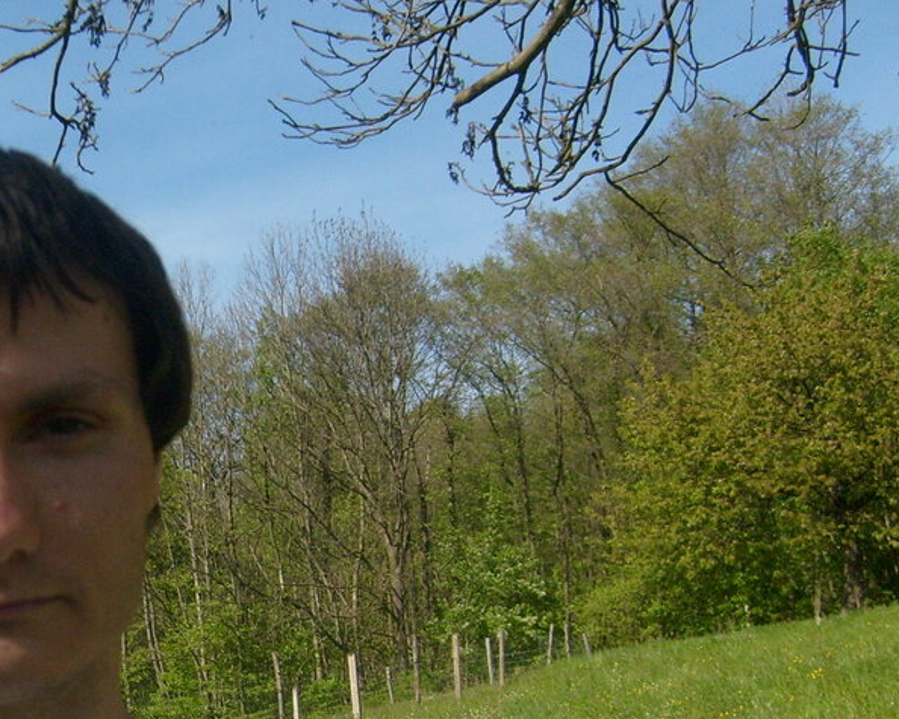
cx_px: 80
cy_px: 633
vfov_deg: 21.7
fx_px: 1836
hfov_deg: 26.5
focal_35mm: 69
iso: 80
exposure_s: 1/250
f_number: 7.1
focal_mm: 5.8
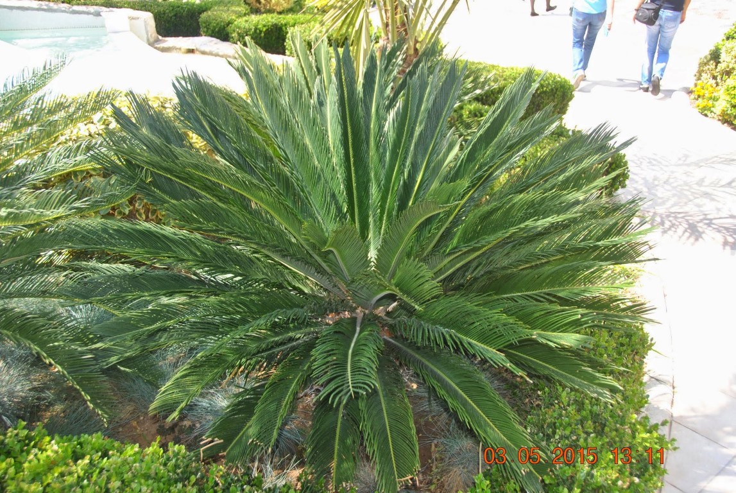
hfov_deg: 57.2
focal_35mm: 33
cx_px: 368
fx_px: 676
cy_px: 246
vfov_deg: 40.1
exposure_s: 1/160
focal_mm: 22
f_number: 3.8
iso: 100
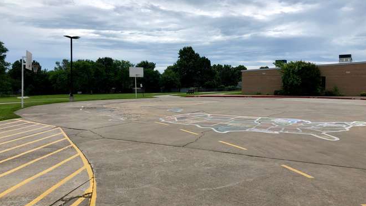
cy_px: 102
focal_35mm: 31
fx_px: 301
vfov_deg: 37.8
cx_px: 184
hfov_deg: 62.6
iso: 20
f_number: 1.8
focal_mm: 4
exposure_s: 1/564
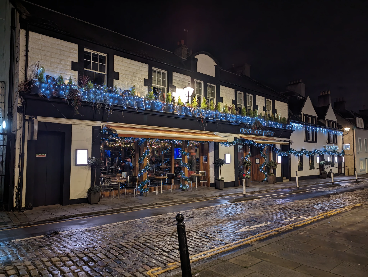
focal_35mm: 24
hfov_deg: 71.5
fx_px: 256
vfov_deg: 56.9
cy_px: 138
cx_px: 184
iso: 682
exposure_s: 1/56.3
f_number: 1.85
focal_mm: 6.81
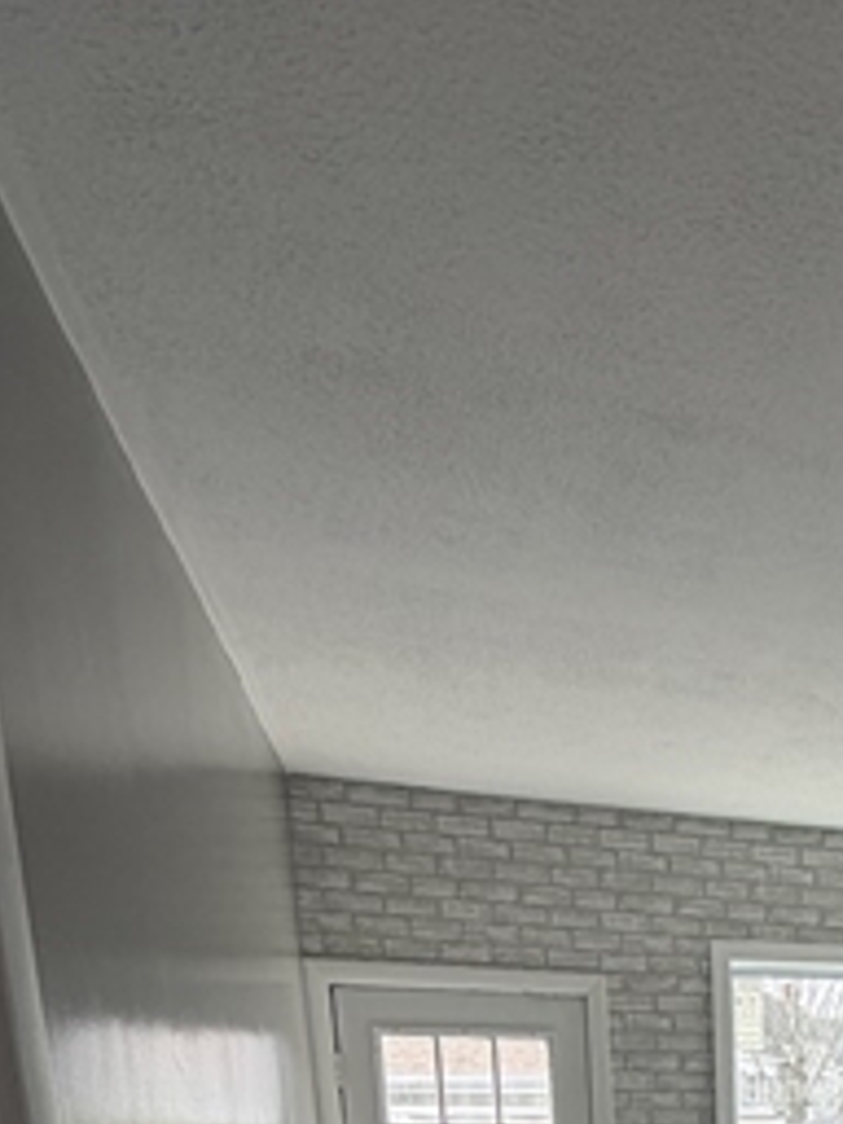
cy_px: 1510
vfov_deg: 32.1
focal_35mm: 42
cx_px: 904
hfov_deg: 31.0
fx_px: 1364
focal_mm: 2.22
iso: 50
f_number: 2.2
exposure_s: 1/121
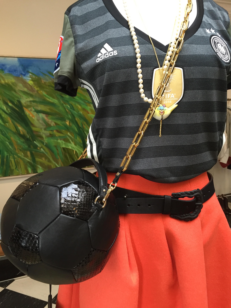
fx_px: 258
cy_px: 154
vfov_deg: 61.7
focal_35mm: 29
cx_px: 116
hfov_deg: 48.2
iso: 160
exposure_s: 1/33
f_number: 2.2
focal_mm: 4.15
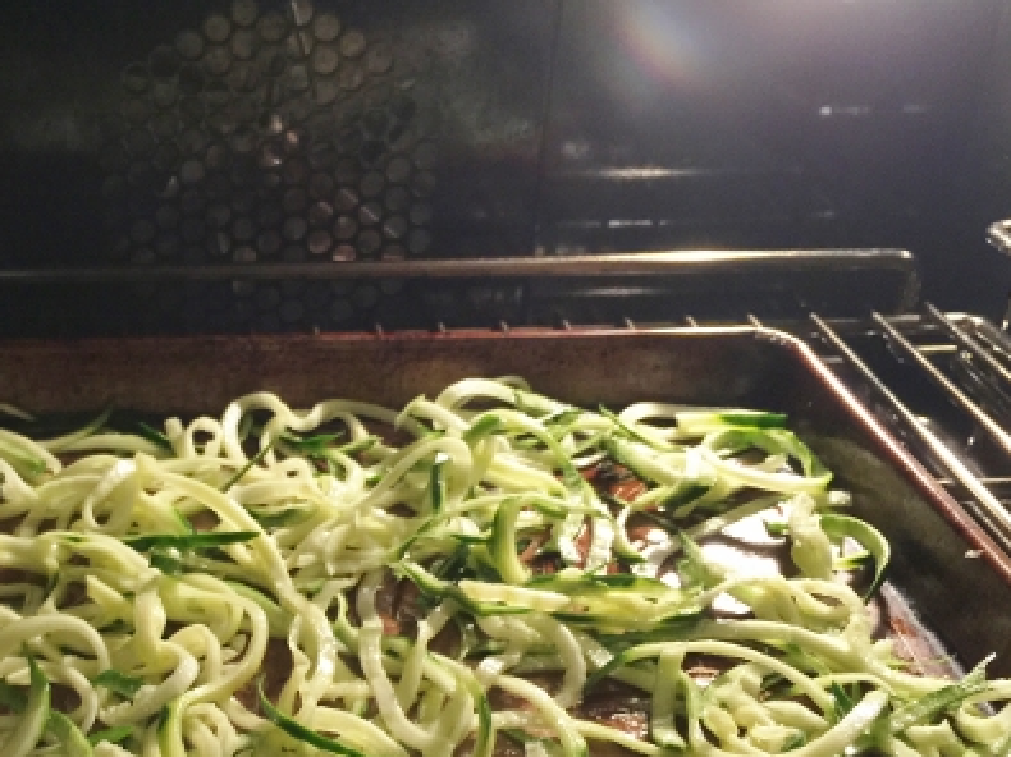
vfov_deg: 30.4
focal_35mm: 47
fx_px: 1372
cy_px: 558
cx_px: 261
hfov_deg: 39.4
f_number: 2.2
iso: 100
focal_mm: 4.15
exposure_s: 1/15
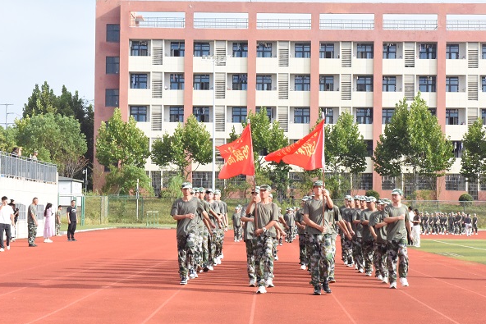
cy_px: 172
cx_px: 265
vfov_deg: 17.5
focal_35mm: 78
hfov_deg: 26.0
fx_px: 1053
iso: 12800
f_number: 22
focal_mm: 66
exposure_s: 1/2000
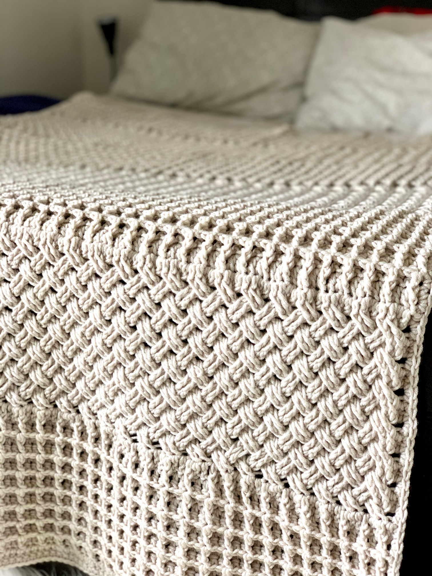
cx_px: 216
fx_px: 865
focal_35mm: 52
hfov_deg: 28.0
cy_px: 288
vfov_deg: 36.8
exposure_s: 1/73
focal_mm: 6
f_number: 2.4
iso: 125
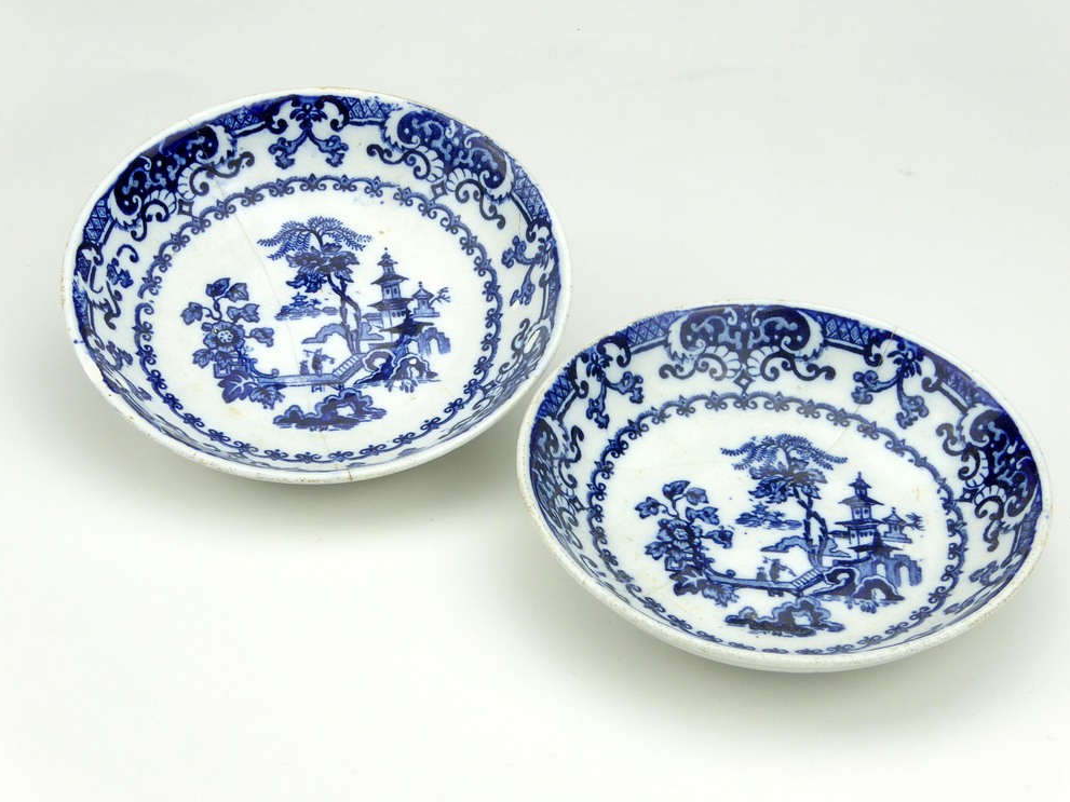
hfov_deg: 18.4
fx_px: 3307
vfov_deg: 13.8
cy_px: 404
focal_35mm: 107
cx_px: 536
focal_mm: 19
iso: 200
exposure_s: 1/40
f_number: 8
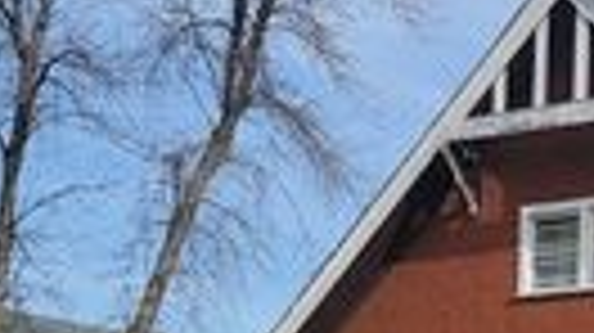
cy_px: 398
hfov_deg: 20.1
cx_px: 729
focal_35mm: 99
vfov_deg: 11.9
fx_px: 1558
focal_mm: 6.7
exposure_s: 1/883
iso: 16
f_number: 1.8
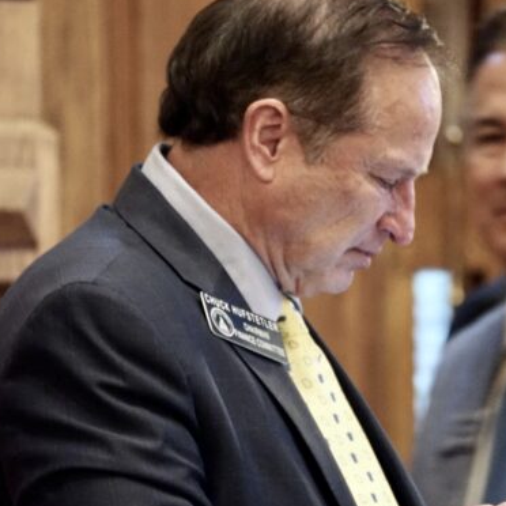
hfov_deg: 3.7
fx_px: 7889
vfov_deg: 3.7
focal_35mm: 477
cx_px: 299
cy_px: 265
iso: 6400
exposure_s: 1/60
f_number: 6.3
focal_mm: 300
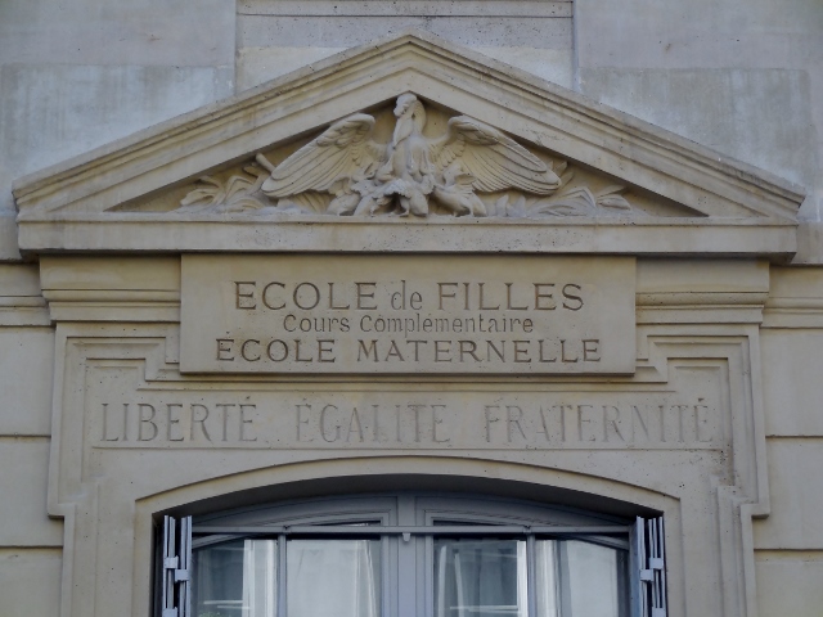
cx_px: 412
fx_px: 2330
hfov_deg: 20.0
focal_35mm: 98
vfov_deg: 15.1
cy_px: 308
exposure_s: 1/250
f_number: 5
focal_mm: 17.7
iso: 160
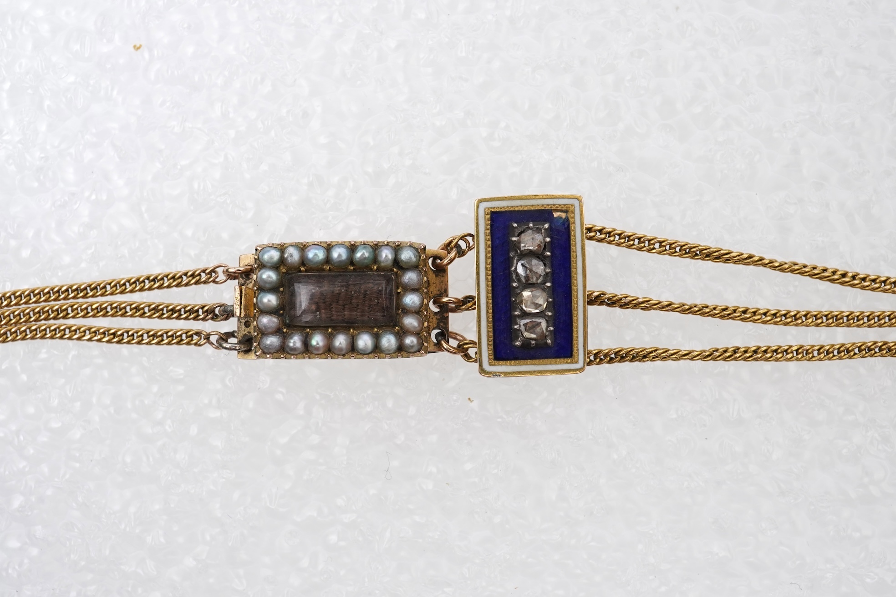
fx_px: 1120
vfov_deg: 29.9
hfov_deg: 43.6
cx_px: 448
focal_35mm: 45
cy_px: 298
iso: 500
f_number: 18
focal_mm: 30
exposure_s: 1/125
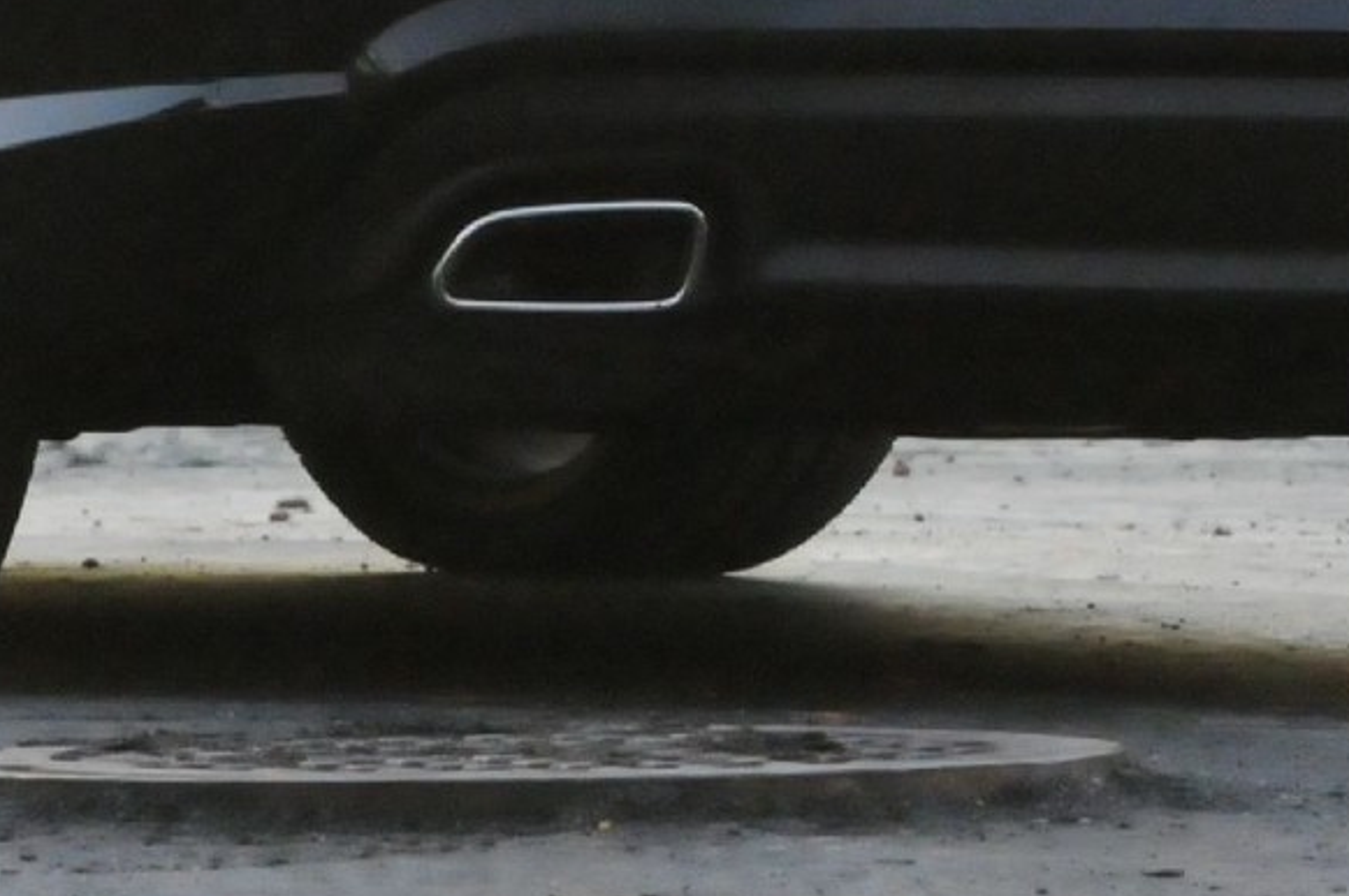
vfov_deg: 2.3
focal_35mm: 593
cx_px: 535
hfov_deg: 3.5
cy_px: -541
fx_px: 22202
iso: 3200
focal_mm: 92
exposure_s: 1/30
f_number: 9
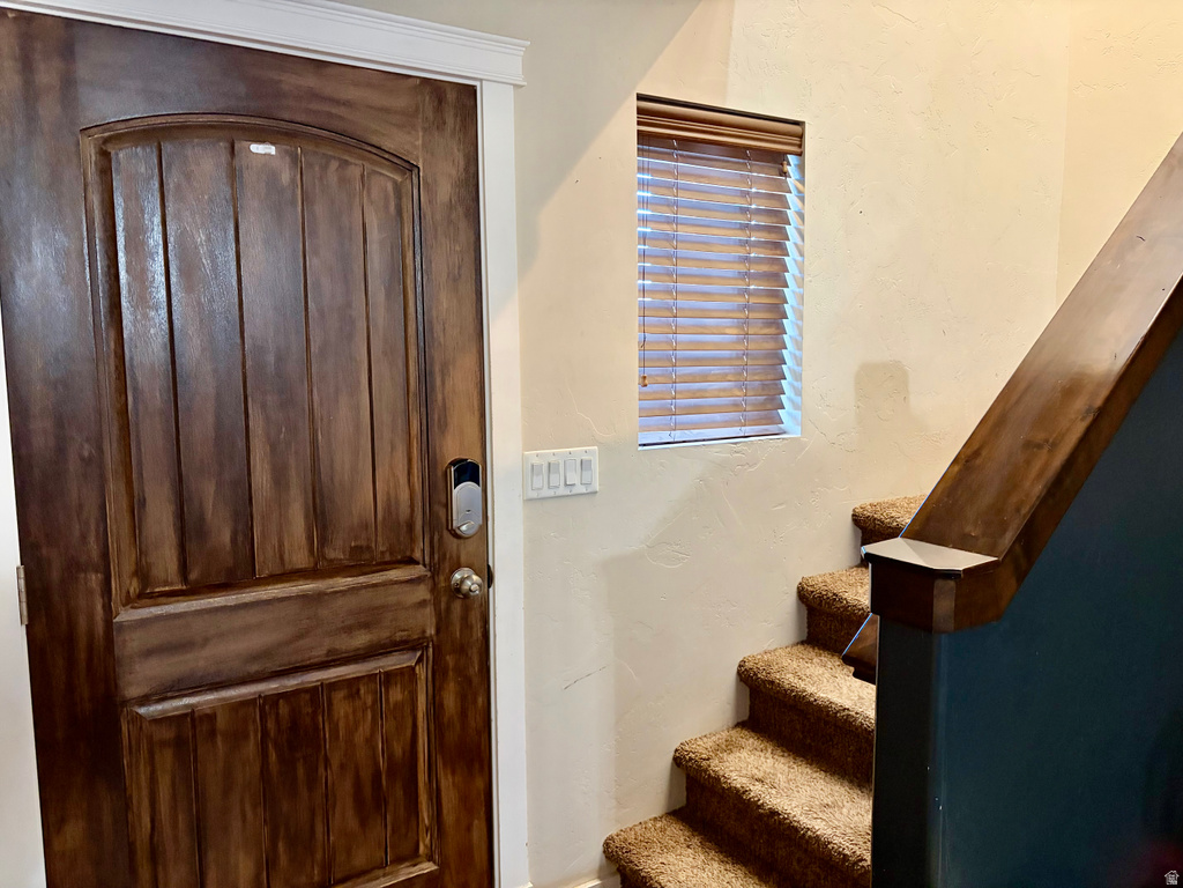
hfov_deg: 67.3
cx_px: 592
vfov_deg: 53.1
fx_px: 889
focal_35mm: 26
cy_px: 444
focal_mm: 5.96
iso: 500
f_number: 1.6
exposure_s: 1/40
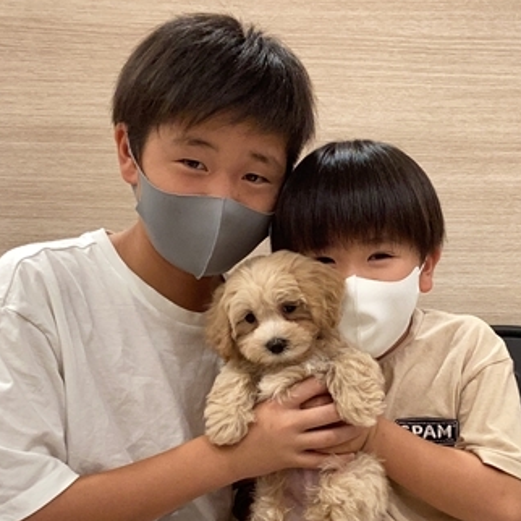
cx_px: 322
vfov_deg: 33.1
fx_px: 868
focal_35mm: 51
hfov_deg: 33.3
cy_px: 346
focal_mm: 3.3
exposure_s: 1/60
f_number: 2.4
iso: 125
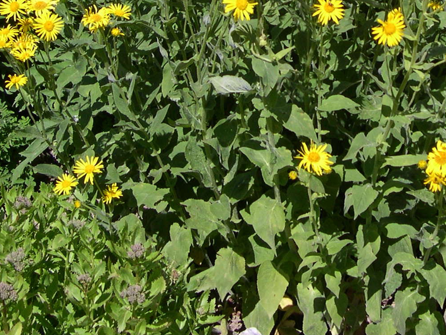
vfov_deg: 18.4
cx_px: 403
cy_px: -7
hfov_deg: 24.3
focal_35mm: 78
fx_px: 1005
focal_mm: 8
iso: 100
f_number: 7.6
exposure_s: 1/169
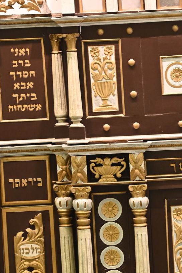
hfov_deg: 3.2
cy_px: 259
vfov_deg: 4.8
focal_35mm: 426
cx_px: 234
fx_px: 3233
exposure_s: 1/160
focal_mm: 165
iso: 2500
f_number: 6.3
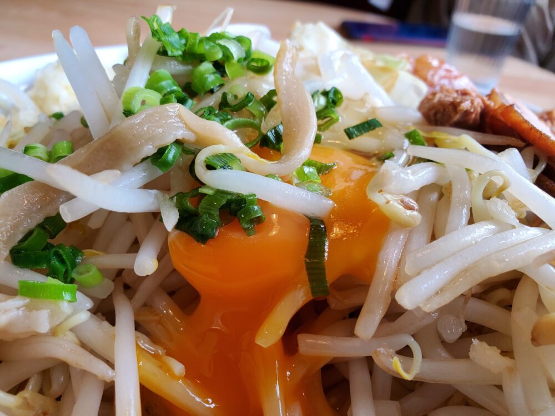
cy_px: 208
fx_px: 417
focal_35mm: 26
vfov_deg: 53.1
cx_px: 278
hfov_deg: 67.3
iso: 125
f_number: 2.4
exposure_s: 1/100
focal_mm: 4.3
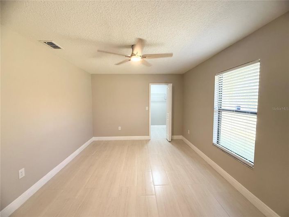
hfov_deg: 102.1
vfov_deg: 85.6
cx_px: 144
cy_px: 108
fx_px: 117
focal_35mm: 14
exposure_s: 1/120
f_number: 2.2
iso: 400
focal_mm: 2.22
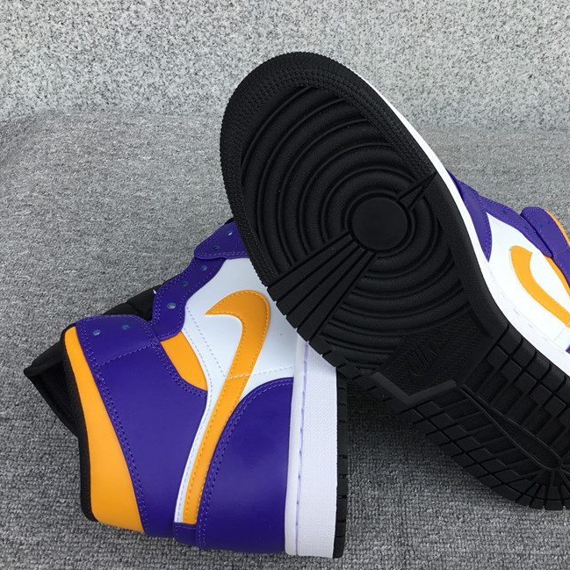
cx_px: 349
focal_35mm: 38
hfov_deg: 43.6
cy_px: 285
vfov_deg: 43.9
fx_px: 708
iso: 25
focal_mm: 3.3
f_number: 2.4
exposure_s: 1/118
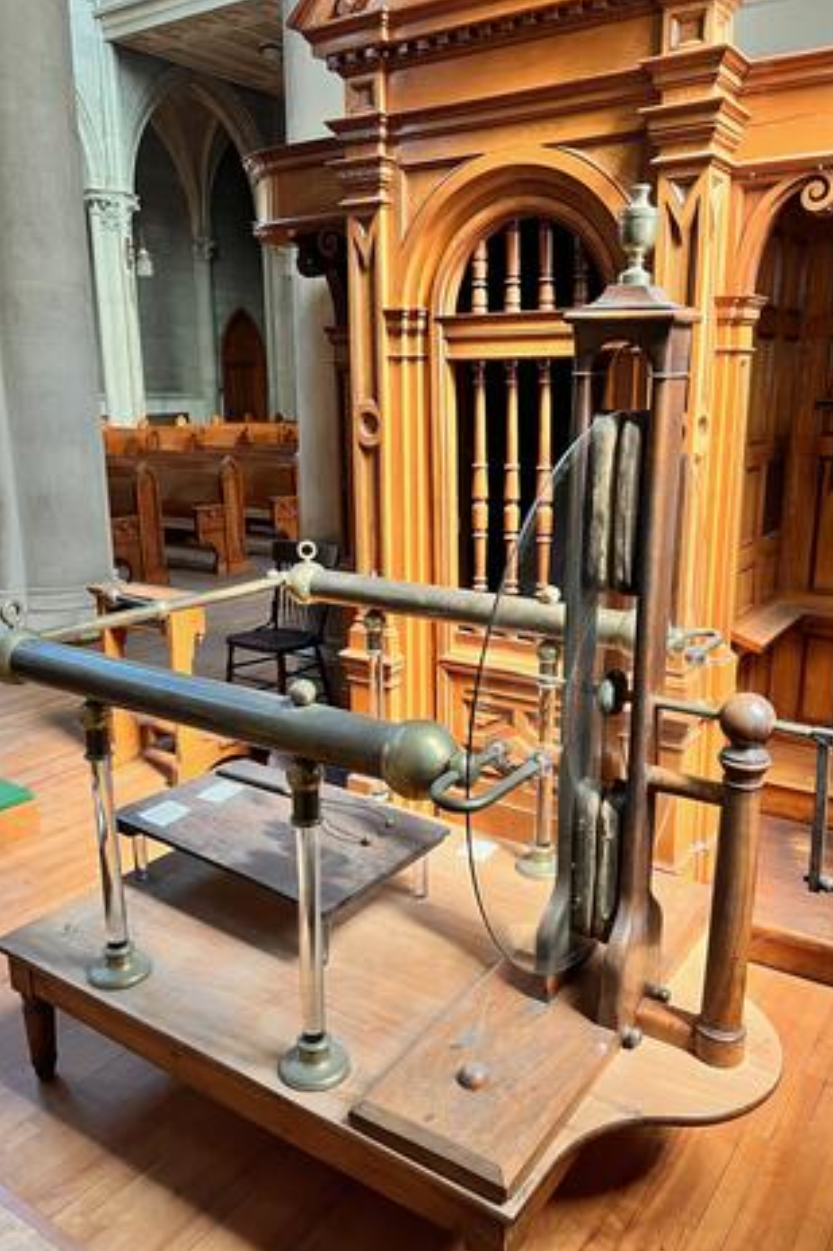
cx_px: 439
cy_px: 626
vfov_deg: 65.5
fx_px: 972
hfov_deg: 46.4
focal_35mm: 28
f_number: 1.5
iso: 125
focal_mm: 5.7
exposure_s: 1/81
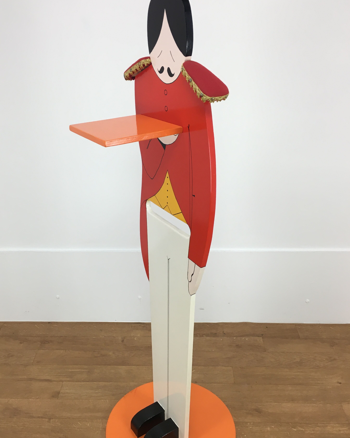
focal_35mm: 34
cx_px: 159
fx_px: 440
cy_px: 236
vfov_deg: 52.8
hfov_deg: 43.3
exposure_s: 1/33
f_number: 2.2
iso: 32
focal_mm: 4.15
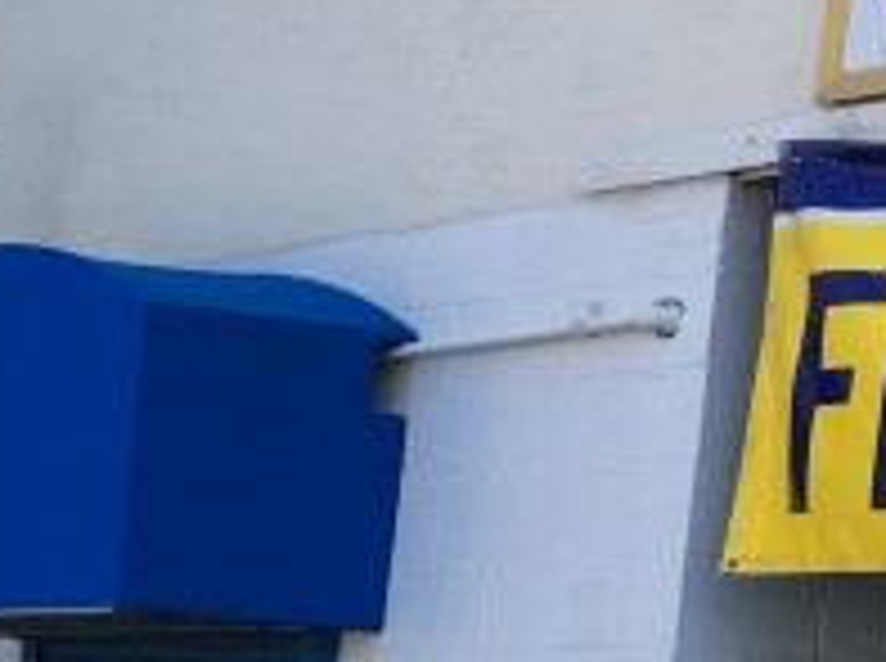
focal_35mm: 151
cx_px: -859
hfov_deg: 11.8
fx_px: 3858
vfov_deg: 9.3
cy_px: 1238
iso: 25
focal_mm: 4.15
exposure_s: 1/503
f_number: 2.2
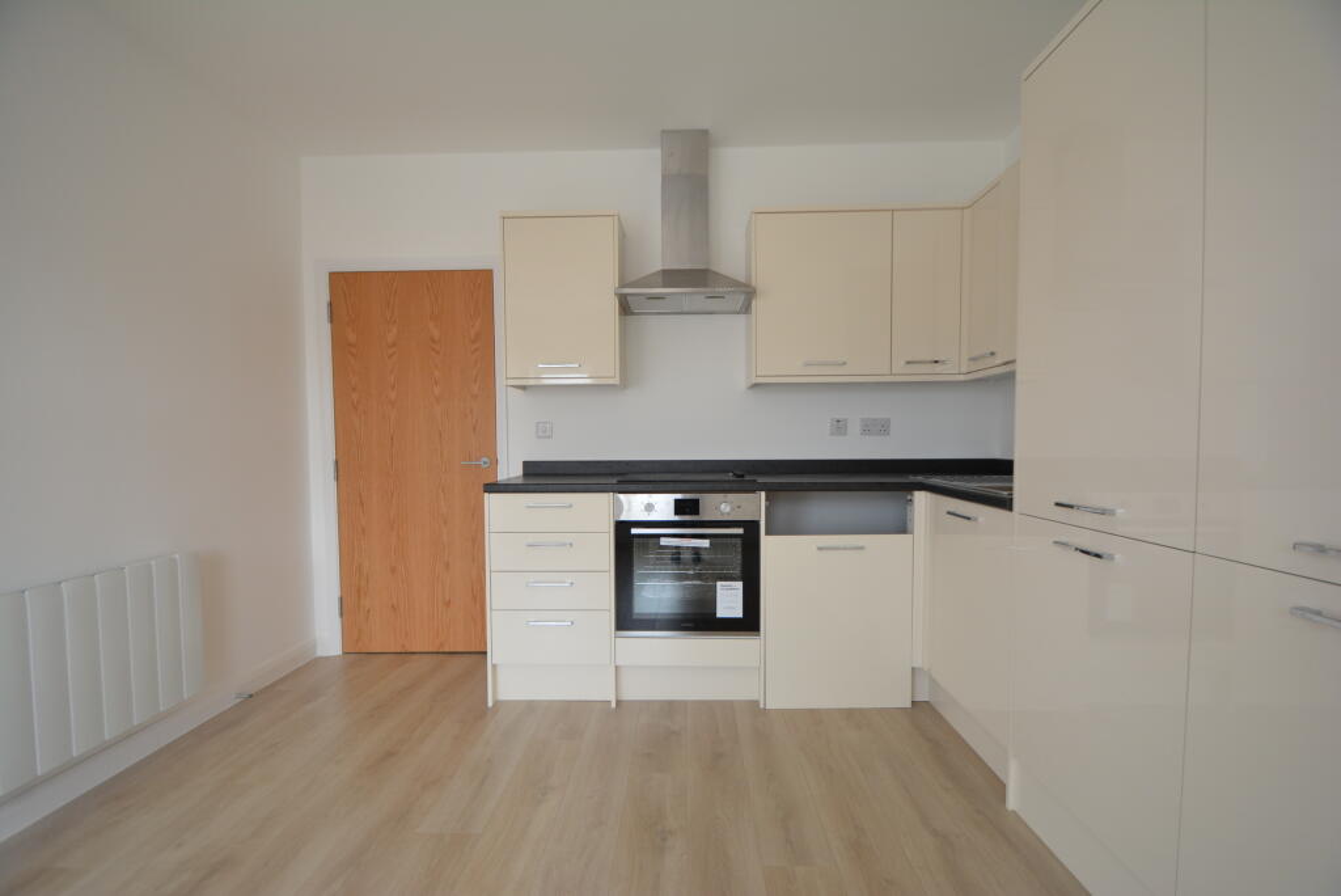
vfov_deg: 77.4
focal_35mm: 15
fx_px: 559
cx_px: 670
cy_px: 448
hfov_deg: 100.4
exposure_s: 1/100
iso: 400
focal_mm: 10
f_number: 5
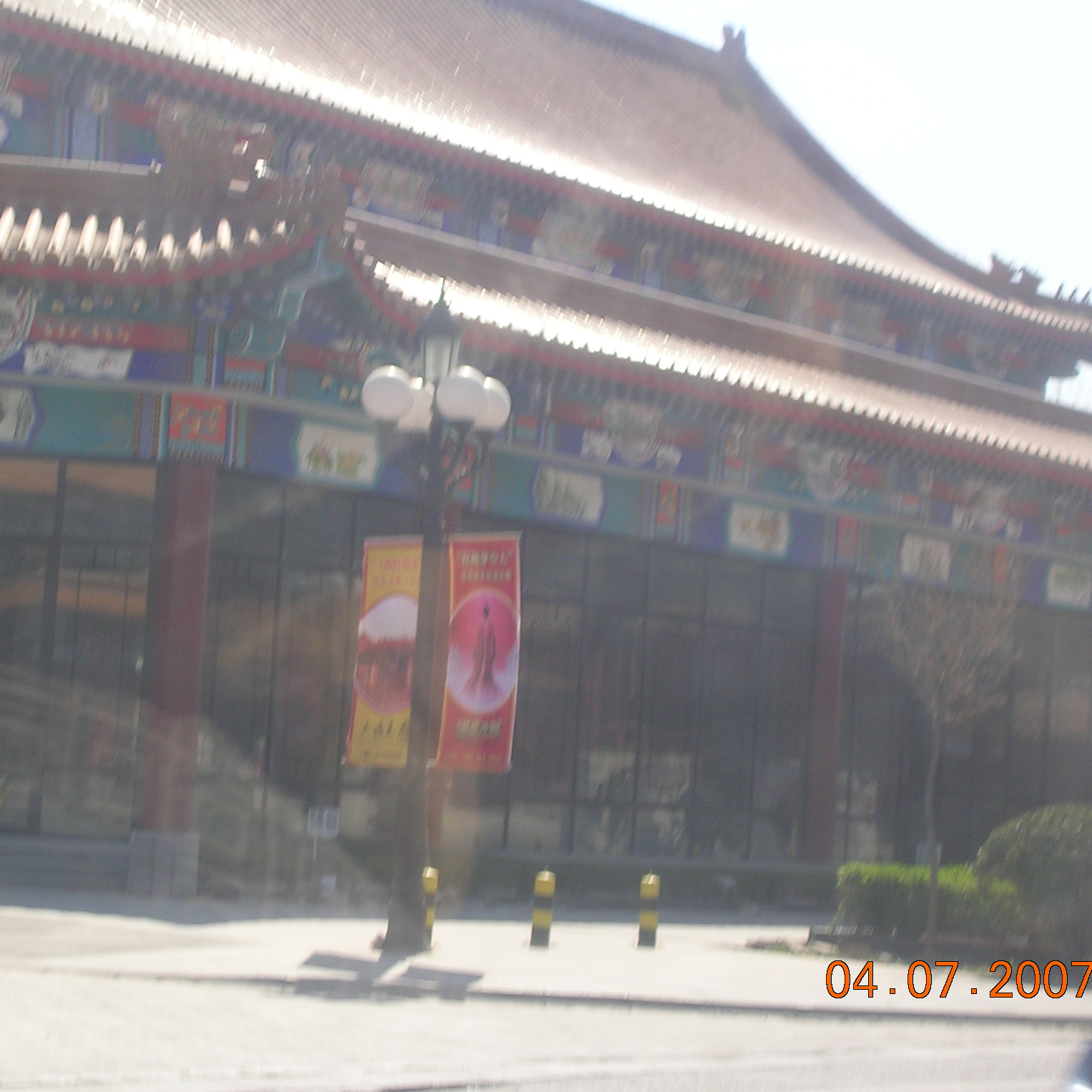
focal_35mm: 96
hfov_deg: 18.1
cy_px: 545
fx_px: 3426
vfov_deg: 18.1
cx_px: 464
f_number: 4
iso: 50
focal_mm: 12.3
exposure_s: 1/116
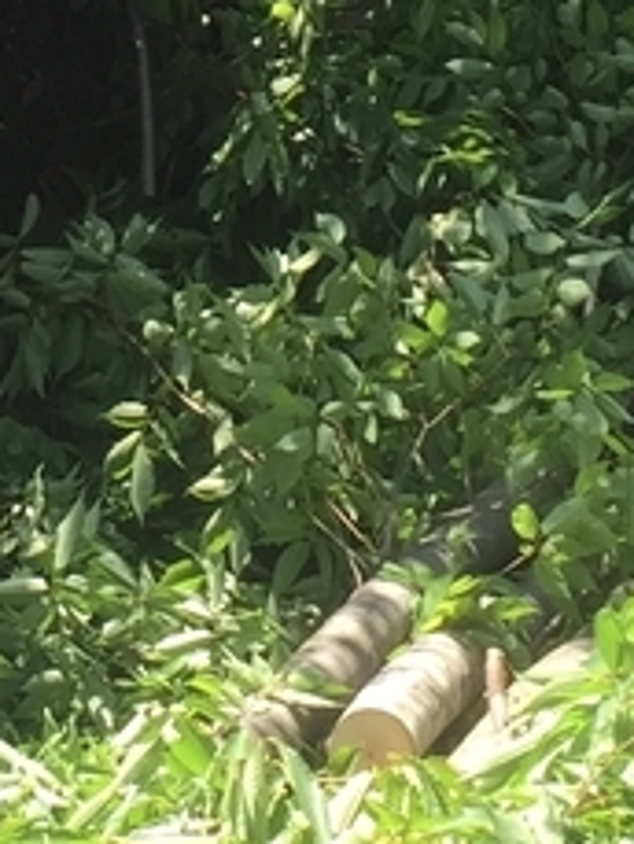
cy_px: -81
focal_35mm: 152
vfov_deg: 12.8
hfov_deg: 9.7
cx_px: -77
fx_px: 3708
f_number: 2.2
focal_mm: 4.15
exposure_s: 1/377
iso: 32
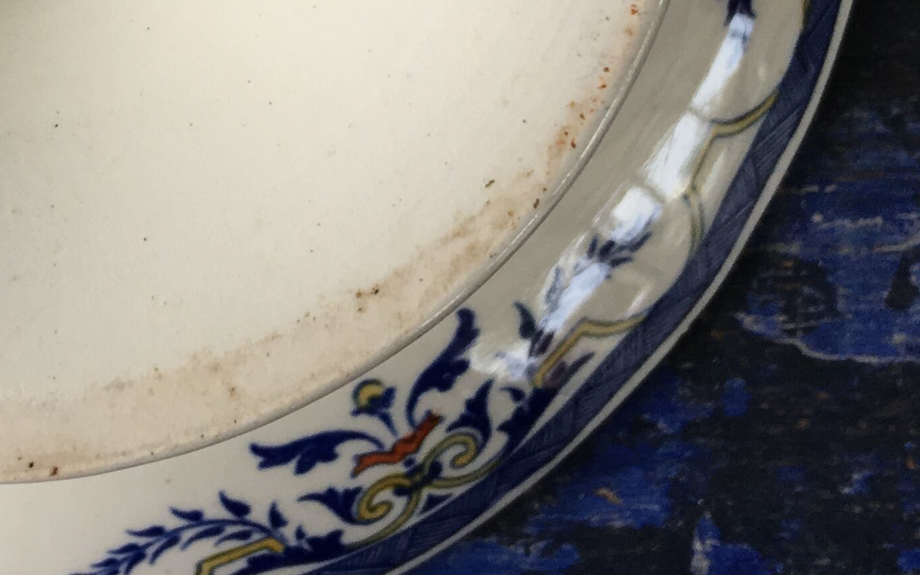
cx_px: 57
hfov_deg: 22.4
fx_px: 2257
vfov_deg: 13.8
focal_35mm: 90
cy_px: -252
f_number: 2.2
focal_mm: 4.15
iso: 25
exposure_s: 1/50
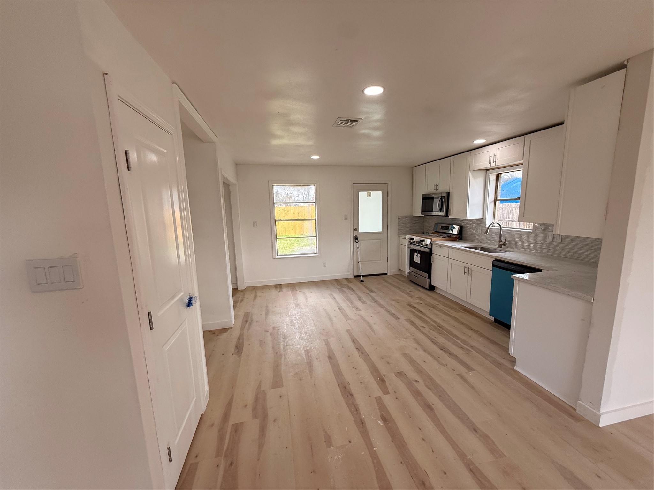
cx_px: 327
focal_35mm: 14
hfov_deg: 102.1
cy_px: 245
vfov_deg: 85.7
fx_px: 265
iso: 64
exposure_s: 1/188
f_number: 2.2
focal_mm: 2.22
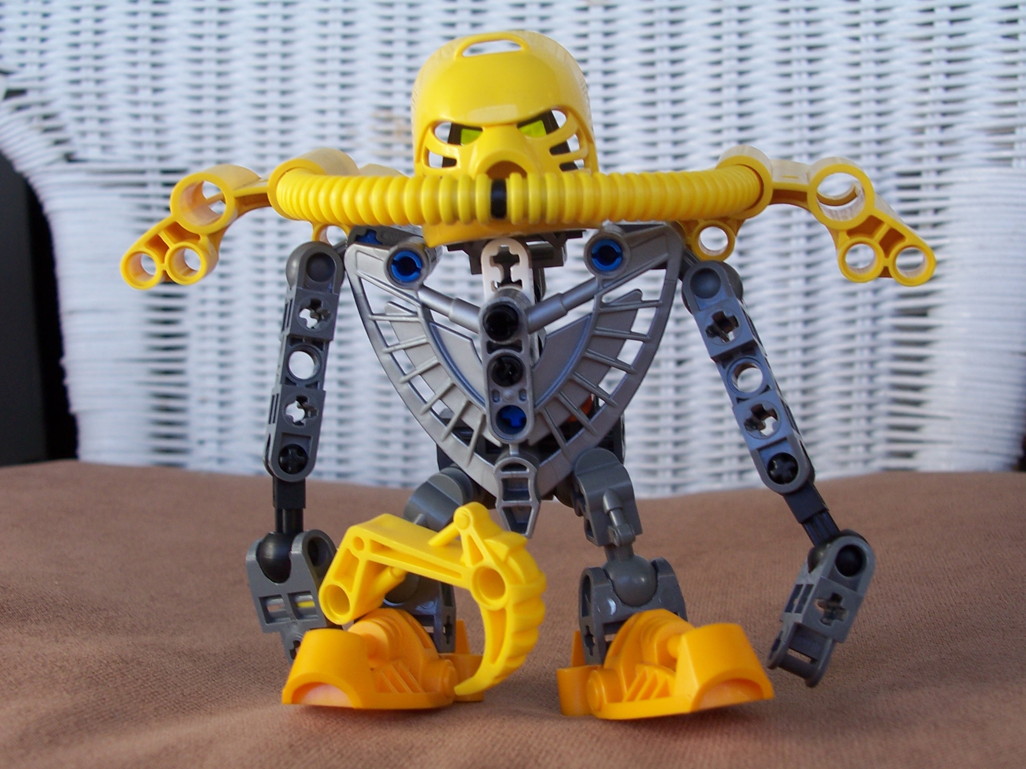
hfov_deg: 44.8
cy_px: 384
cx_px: 513
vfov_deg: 34.3
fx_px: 1245
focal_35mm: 42
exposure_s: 1/60
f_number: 2.8
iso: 80
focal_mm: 7.2
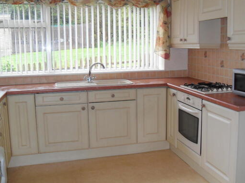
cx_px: 140
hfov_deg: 47.7
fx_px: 276
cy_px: 83
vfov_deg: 36.8
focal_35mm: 39
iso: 100
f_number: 2.8
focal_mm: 6.3
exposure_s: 1/45
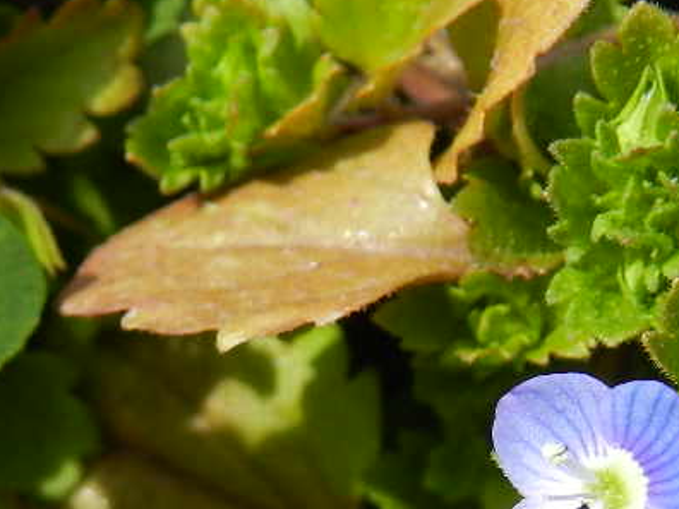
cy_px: 523
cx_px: 568
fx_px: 3040
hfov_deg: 12.7
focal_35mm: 155
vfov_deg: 9.5
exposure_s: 1/640
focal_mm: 10.7
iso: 160
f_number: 4.6
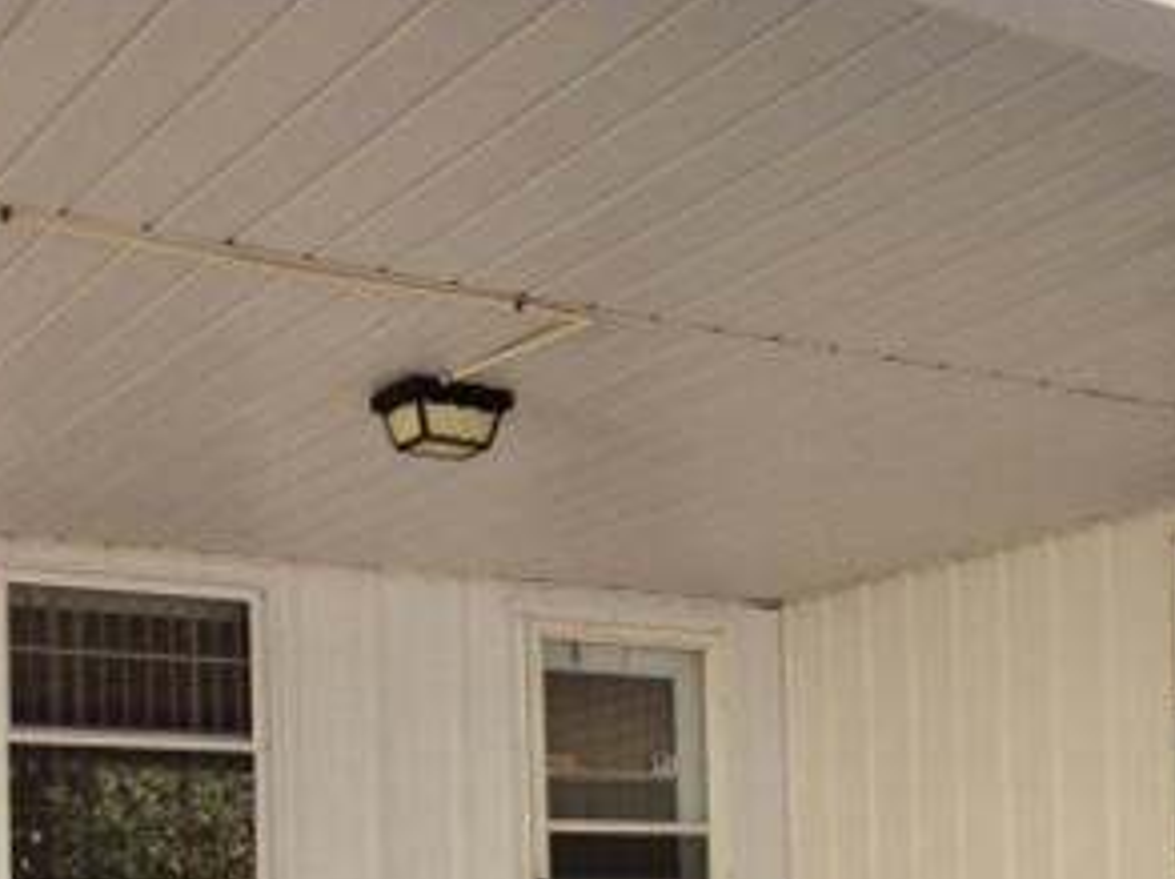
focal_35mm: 70
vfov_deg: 20.1
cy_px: 939
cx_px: 1227
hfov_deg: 26.1
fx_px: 2373
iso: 40
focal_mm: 3.3
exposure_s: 1/120
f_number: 2.4
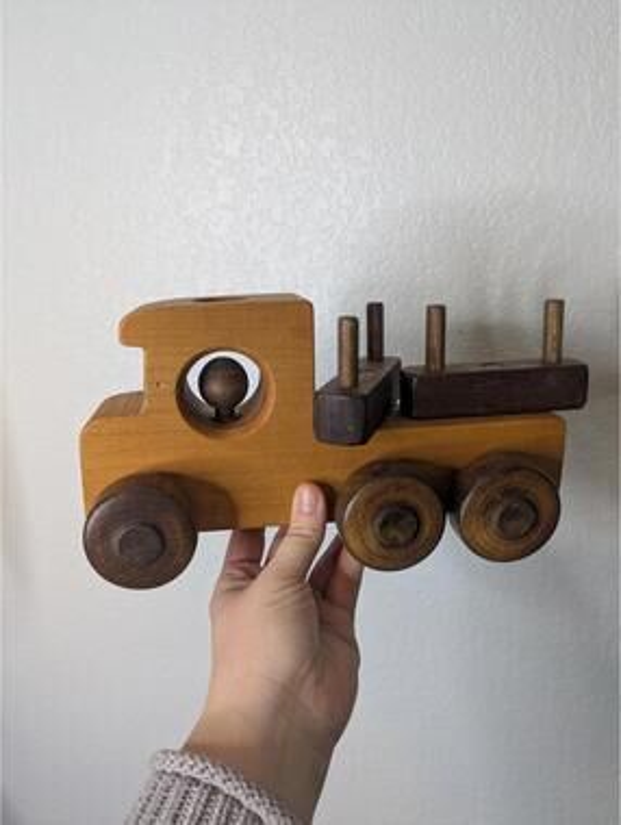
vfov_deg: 69.3
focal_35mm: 25
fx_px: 597
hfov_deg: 55.0
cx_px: 310
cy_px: 412
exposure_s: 1/120
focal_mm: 5.43
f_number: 1.89
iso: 99
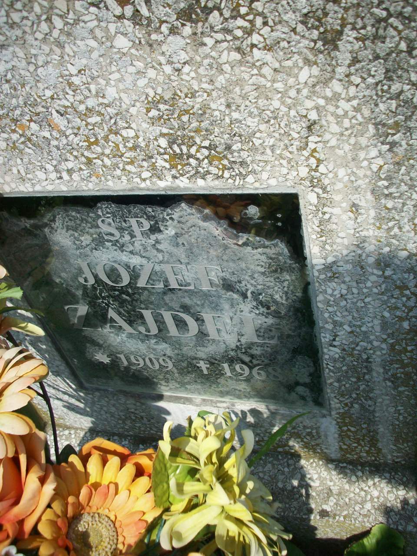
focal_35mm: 37
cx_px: 208
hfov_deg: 38.7
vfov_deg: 50.1
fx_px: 594
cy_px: 278
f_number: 5.6
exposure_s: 1/430
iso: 80
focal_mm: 6.2
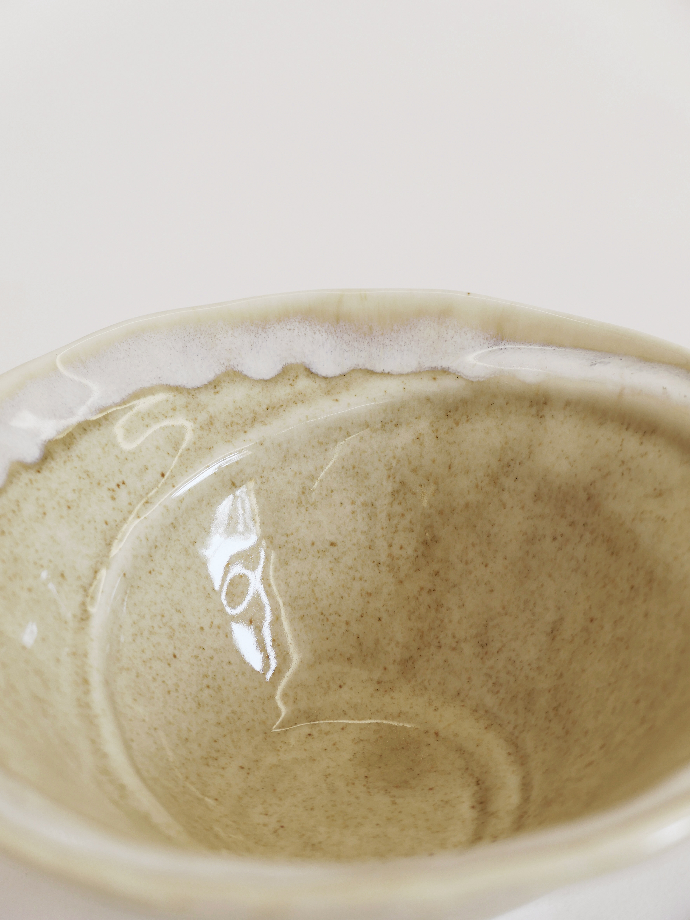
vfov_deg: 34.3
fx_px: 1488
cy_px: 460
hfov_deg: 26.1
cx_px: 345
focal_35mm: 56
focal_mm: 25.1
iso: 200
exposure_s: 1/125
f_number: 2.8
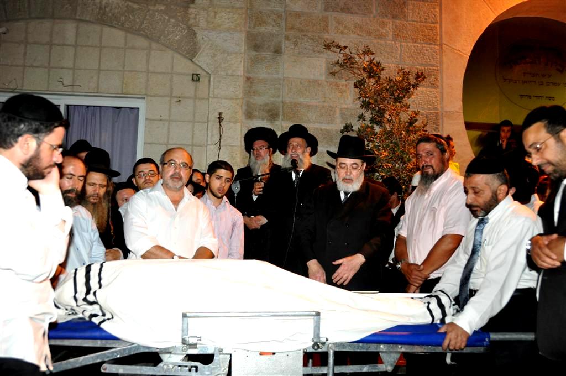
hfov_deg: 62.0
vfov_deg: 43.5
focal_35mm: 30
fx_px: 471
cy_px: 188
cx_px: 283
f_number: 4
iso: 800
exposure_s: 1/60
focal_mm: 20
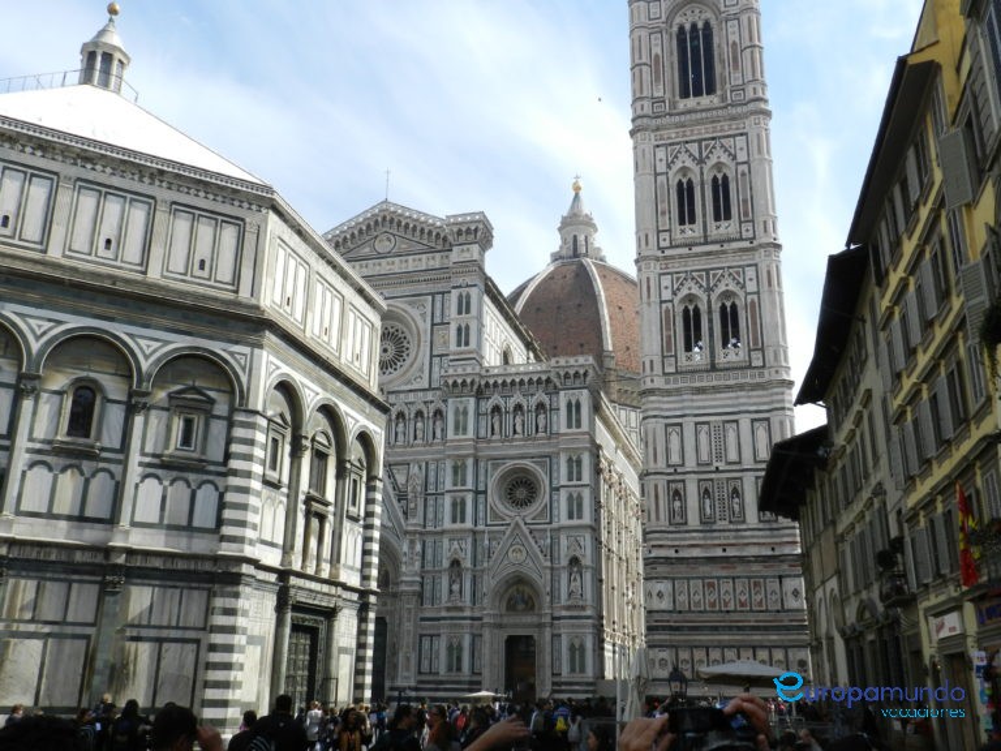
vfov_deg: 44.2
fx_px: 925
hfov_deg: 56.8
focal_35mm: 32
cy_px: 376
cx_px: 500
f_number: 4.5
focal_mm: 5.6
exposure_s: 1/800
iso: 160
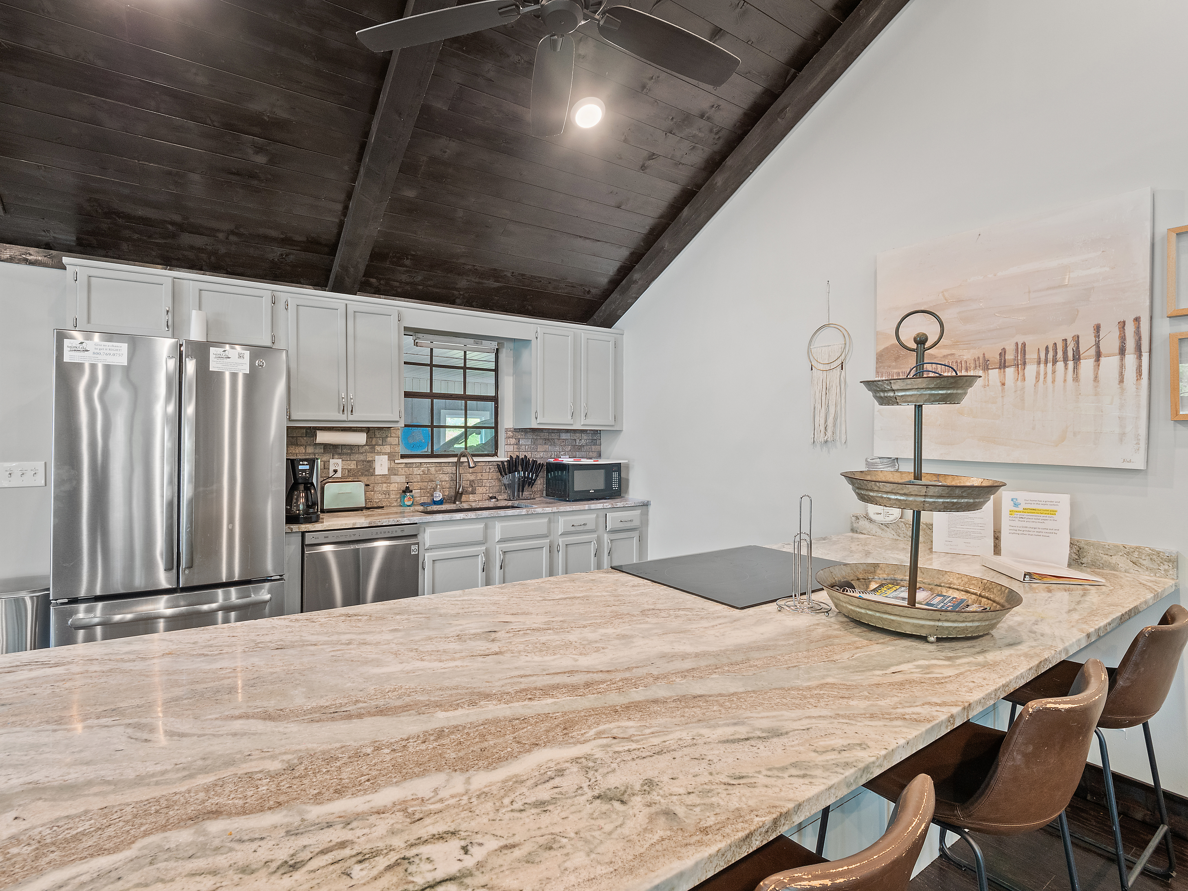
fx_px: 549
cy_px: 446
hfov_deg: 94.5
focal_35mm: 16
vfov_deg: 78.1
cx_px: 594
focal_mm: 8
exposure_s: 1/3
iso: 400
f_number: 5.6
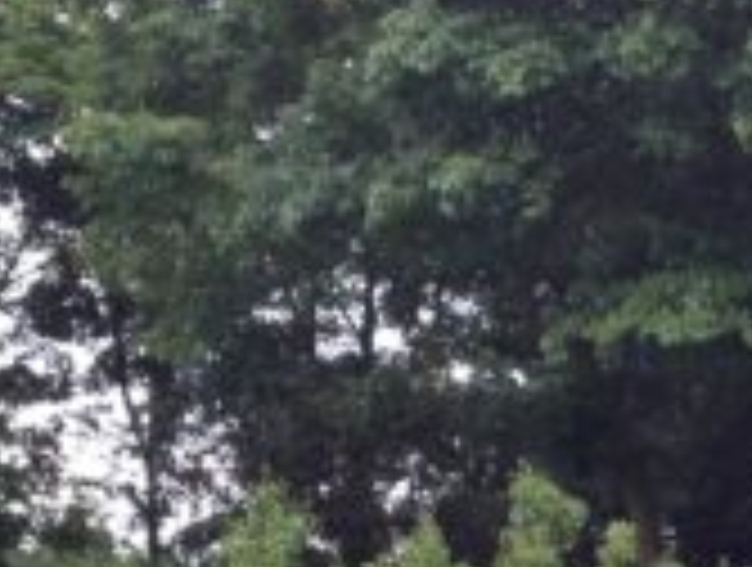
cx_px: 928
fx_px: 4659
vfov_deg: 6.7
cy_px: 1161
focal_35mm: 214
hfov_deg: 9.1
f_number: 2.4
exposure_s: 1/241
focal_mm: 4.28
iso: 50
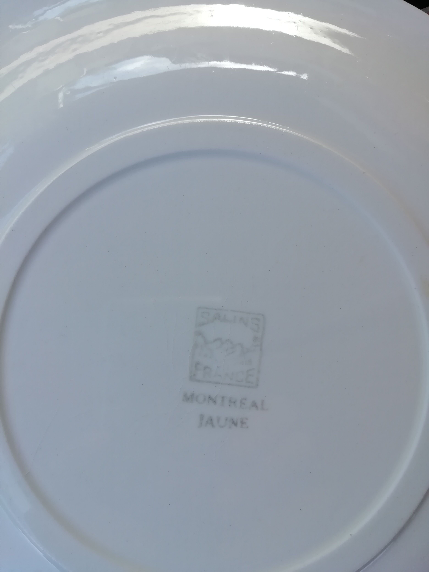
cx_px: 214
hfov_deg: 53.1
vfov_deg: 67.3
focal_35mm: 26
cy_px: 286
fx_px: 430
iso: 50
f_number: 2.2
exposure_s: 1/184
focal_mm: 3.21
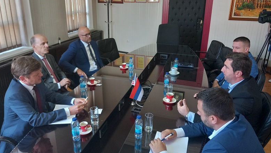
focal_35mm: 30
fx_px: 216
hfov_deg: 64.3
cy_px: 68
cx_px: 134
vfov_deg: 38.9
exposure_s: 1/33
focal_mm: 4
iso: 160
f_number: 1.8
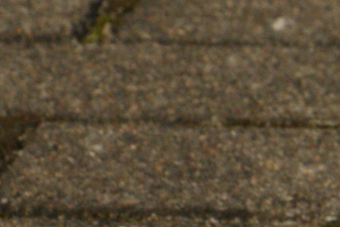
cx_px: 935
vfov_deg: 1.6
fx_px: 8324
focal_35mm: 882
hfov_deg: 2.3
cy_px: 102
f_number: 11
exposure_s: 1/1600
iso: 400
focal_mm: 75
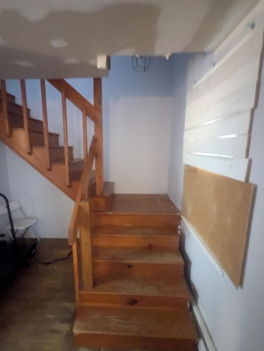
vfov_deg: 87.6
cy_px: 185
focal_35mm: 18
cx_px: 121
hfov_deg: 71.6
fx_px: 183
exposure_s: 1/17.1
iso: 3391
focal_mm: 2.35
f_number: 2.2
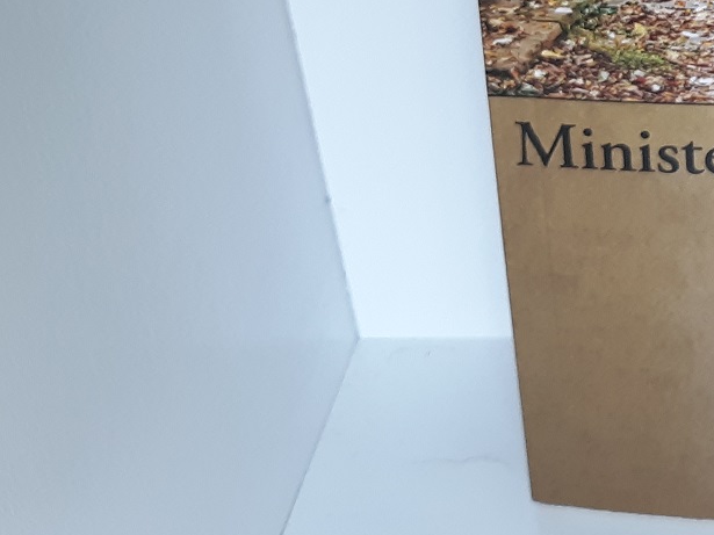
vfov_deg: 14.6
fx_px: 1938
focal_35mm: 94
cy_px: -276
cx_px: 1022
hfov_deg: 18.8
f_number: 1.7
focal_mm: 3.7
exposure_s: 1/50
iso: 80
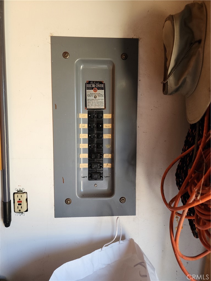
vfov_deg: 73.9
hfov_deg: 58.9
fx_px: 187
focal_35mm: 23
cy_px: 140
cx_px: 106
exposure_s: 1/180
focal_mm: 6.4
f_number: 1.8
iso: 160
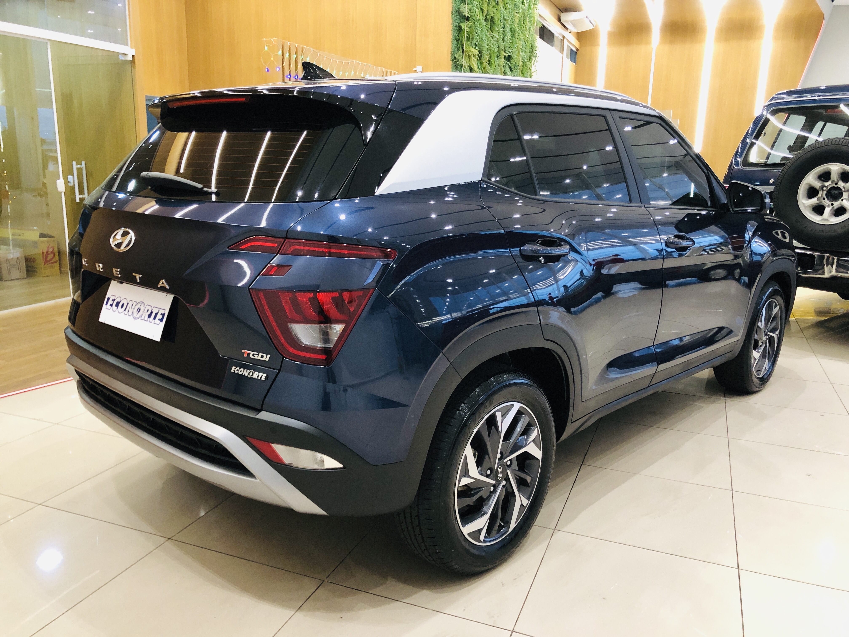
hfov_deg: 63.4
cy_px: 318
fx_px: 687
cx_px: 424
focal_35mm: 28
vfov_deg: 49.7
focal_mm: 3.99
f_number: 1.8
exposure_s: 1/15
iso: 80
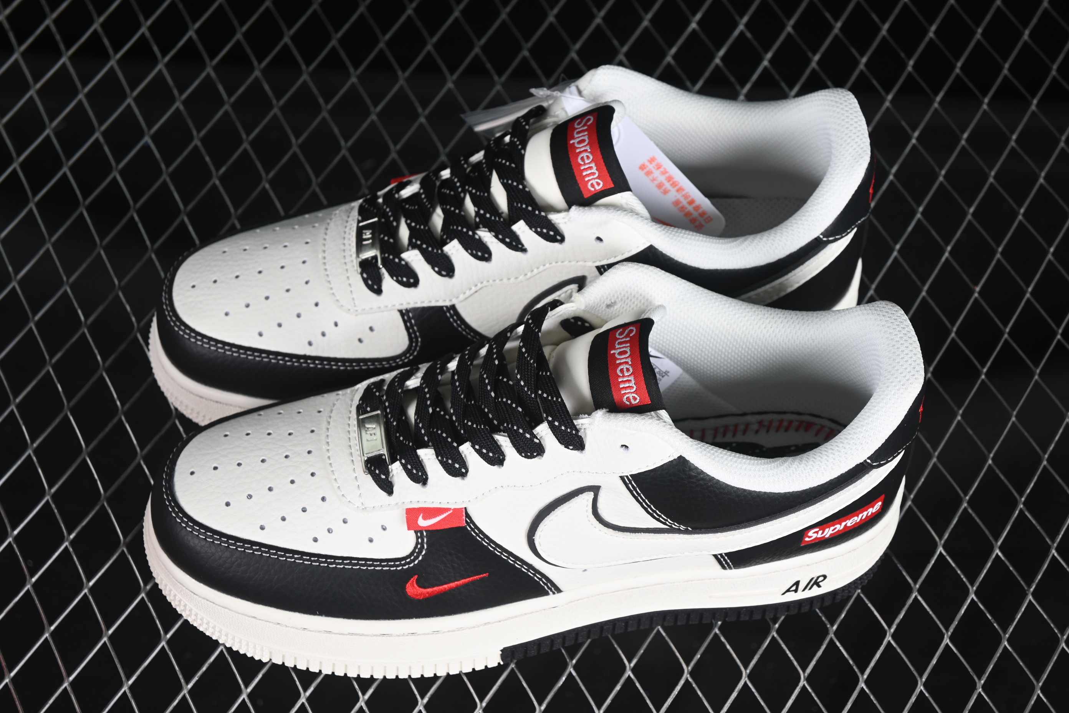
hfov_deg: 27.0
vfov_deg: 18.2
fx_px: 2227
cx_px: 534
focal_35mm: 75
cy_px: 356
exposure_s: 1/60
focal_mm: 50
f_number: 6.3
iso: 160
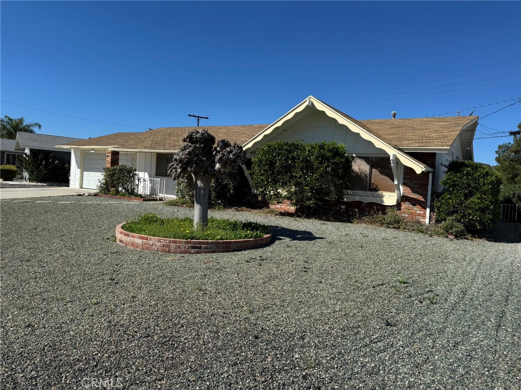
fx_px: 361
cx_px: 260
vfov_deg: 56.8
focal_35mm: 24
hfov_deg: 71.6
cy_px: 195
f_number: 1.78
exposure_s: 1/5348
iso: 80
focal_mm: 6.76
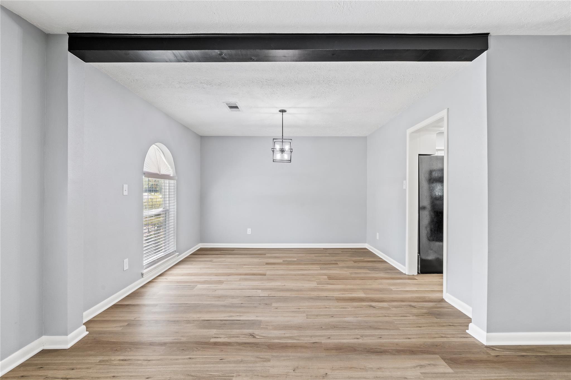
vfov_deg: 73.7
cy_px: 190
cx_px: 286
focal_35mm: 16
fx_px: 254
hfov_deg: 96.7
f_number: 9
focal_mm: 16
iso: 200
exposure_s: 1.6
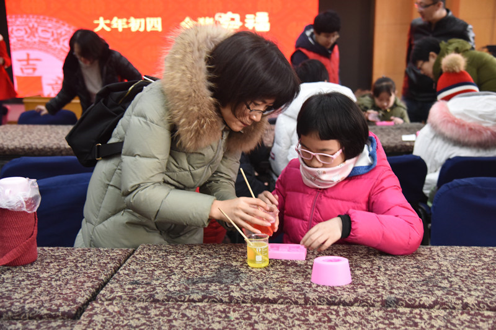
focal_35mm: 44
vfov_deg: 30.5
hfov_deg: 44.5
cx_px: 248
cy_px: 165
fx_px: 606
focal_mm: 44
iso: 3200
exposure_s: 1/80
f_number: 4
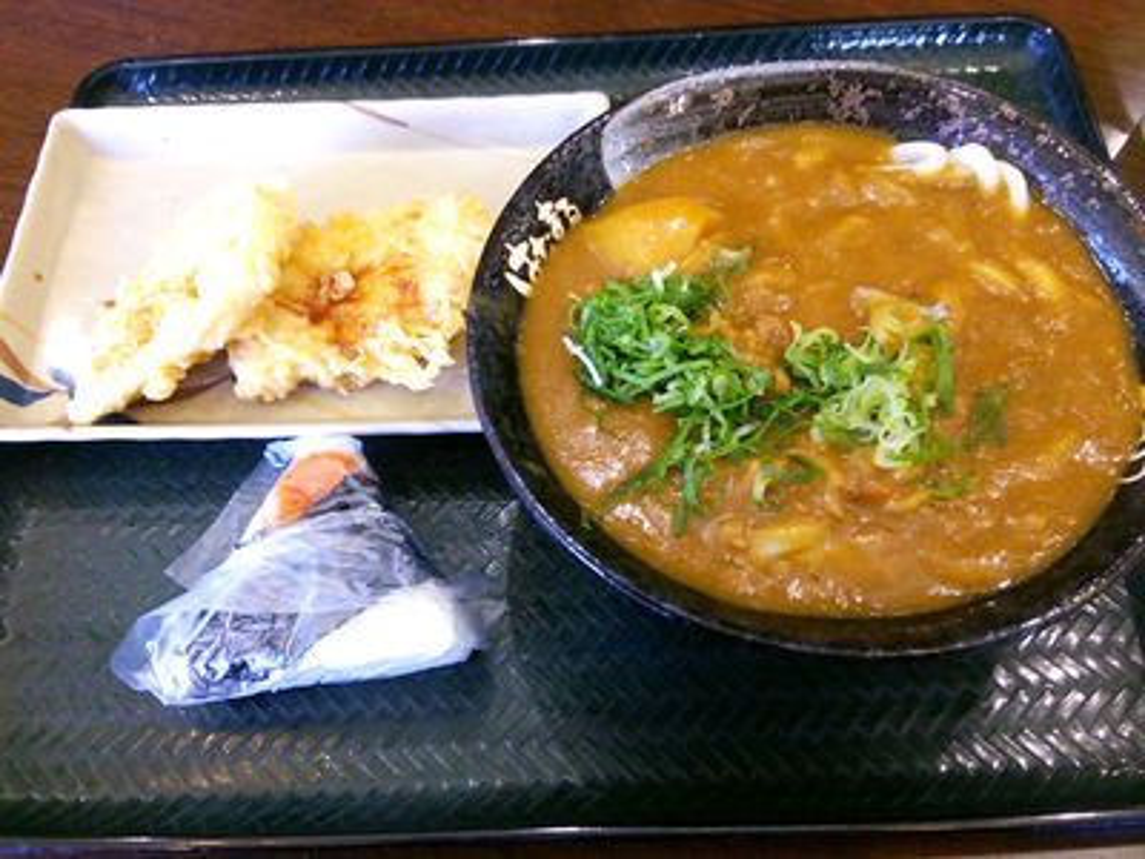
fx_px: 992
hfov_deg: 60.0
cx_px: 572
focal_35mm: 30
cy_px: 430
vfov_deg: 46.8
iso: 100
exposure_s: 1/44
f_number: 1.94
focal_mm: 4.06
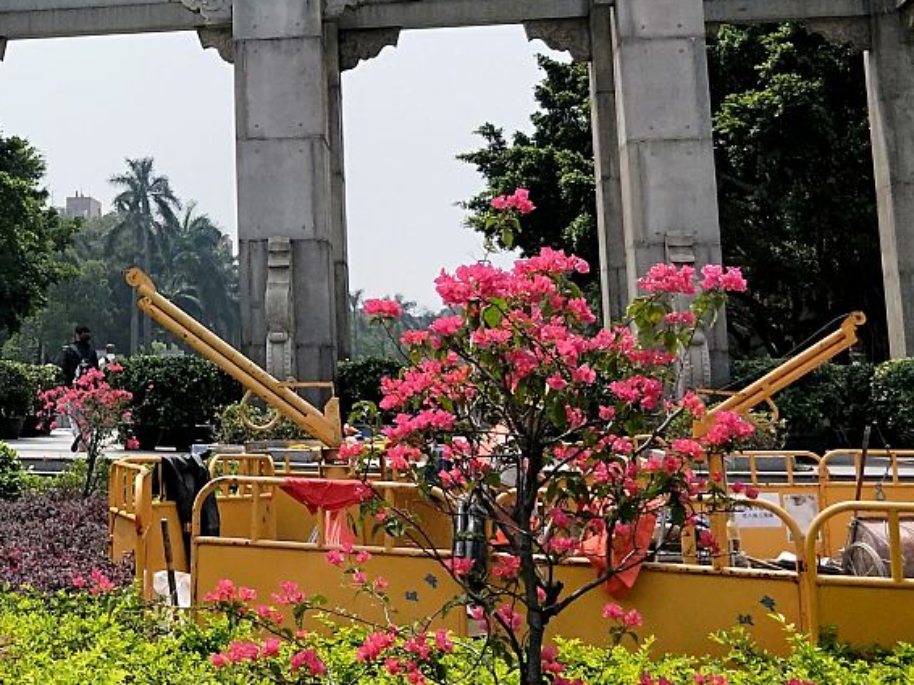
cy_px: 83
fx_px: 1399
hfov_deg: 33.2
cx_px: 5
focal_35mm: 53
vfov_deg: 26.7
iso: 71
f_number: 1.7
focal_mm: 4.27
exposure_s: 1/3556
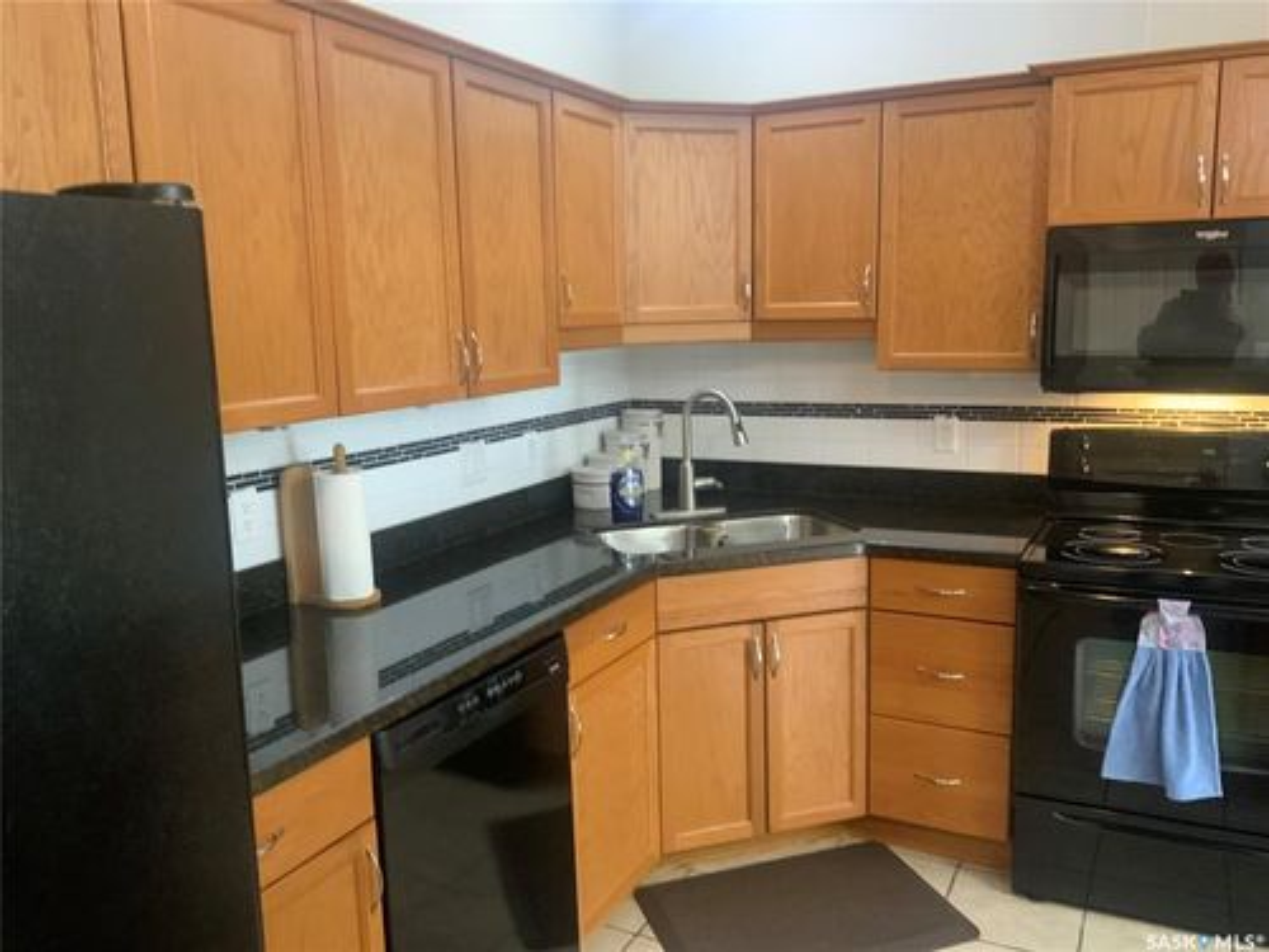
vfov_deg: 48.2
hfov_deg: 61.7
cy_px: 476
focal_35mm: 29
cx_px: 634
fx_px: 1063
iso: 250
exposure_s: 1/40
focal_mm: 3
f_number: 1.8
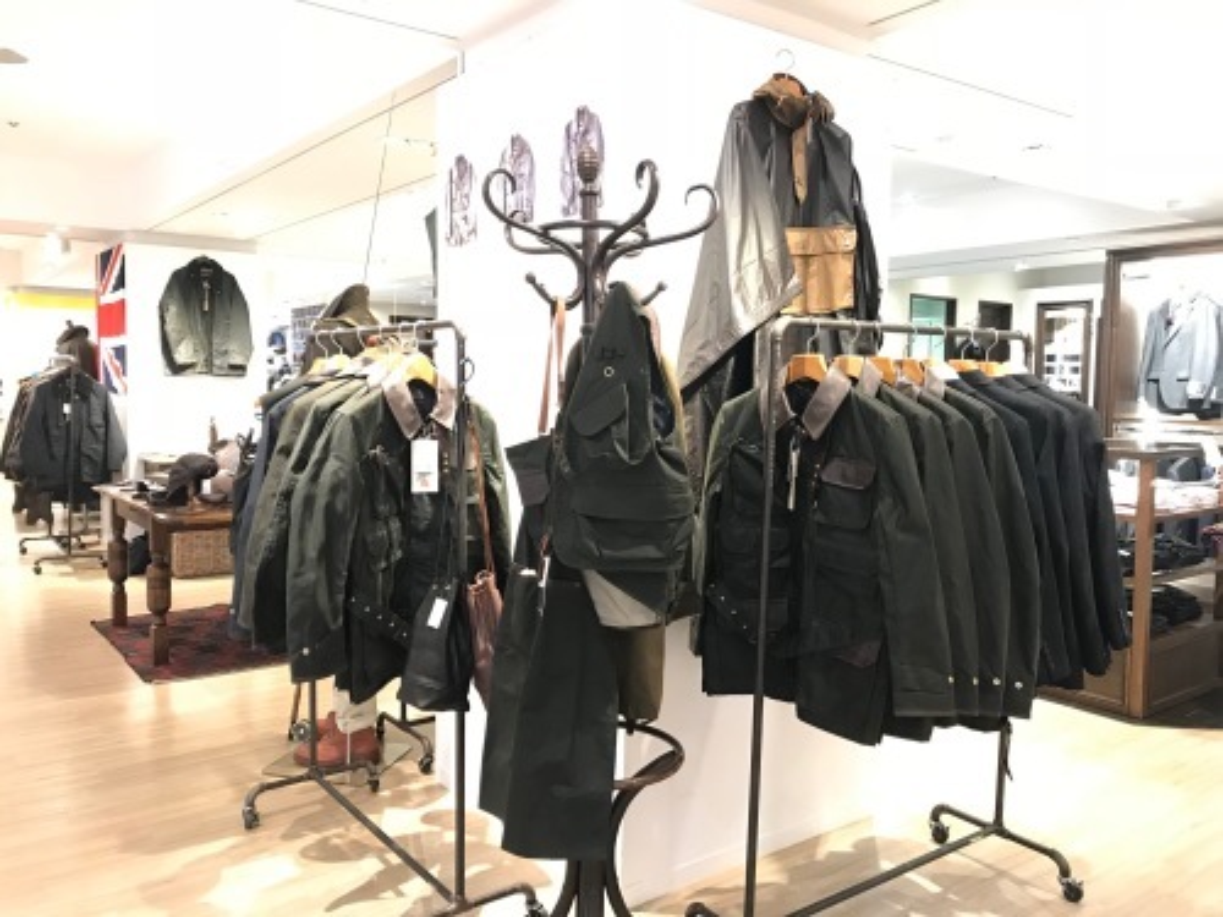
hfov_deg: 63.4
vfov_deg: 49.7
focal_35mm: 28
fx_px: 989
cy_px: 458
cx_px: 612
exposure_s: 1/17
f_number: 1.8
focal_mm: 3.99
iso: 64
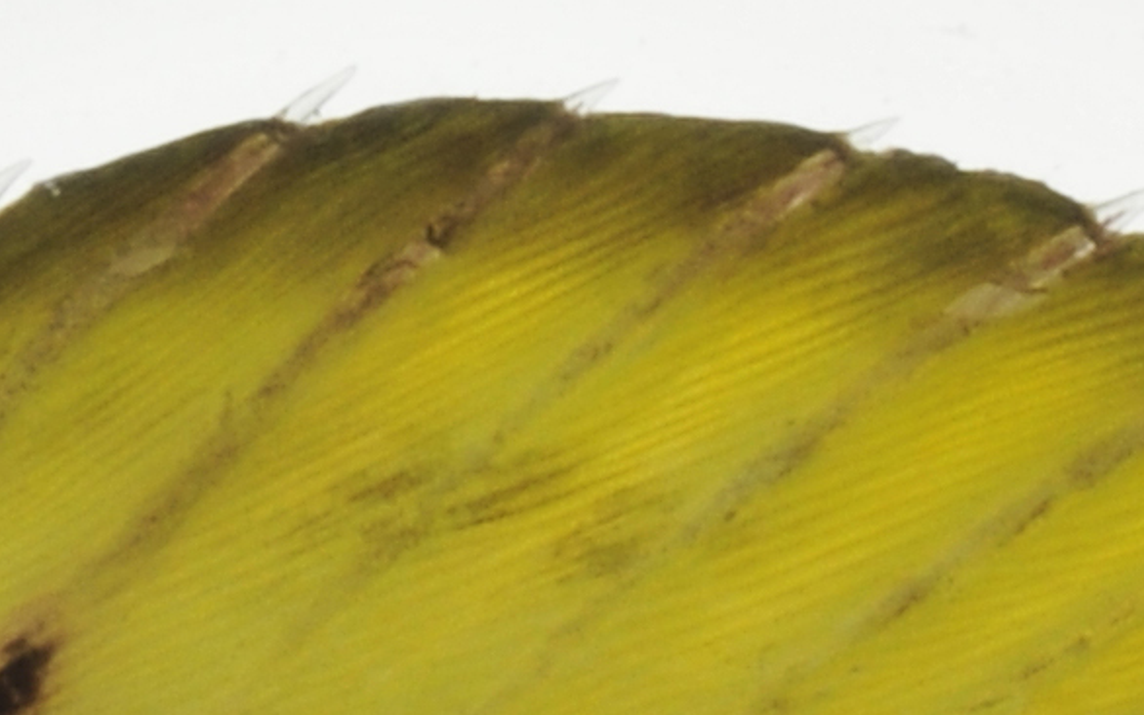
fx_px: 36587
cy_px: 2618
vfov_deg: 1.1
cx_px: 1171
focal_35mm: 1174
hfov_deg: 1.8
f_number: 25
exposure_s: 1/60
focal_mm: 105
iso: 200
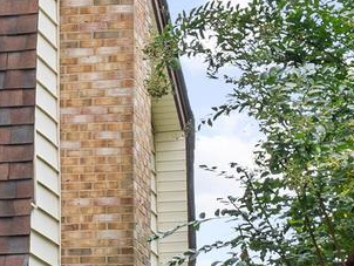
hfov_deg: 7.9
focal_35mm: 228
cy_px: 285
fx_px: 2333
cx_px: -558
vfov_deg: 6.5
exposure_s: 1/100
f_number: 7.1
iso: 200
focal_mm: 35
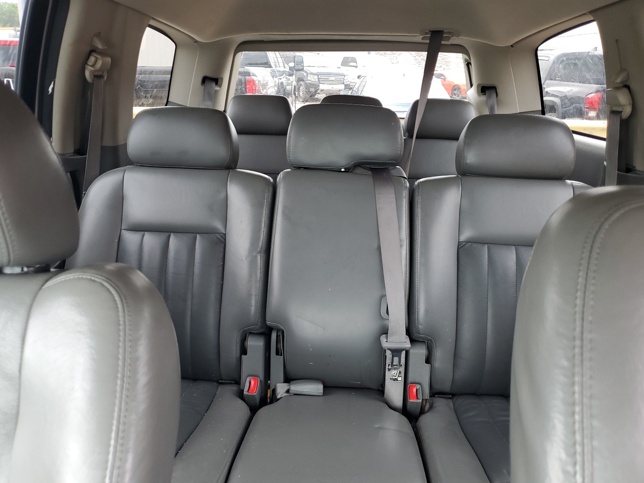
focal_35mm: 26
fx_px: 484
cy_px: 242
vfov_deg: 53.1
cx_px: 322
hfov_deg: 67.3
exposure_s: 1/60.2
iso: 62
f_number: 1.5
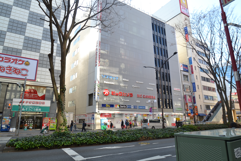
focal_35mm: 21
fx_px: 141
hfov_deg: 81.2
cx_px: 120
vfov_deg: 59.5
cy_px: 80
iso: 100
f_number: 5
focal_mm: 14
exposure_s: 1/100
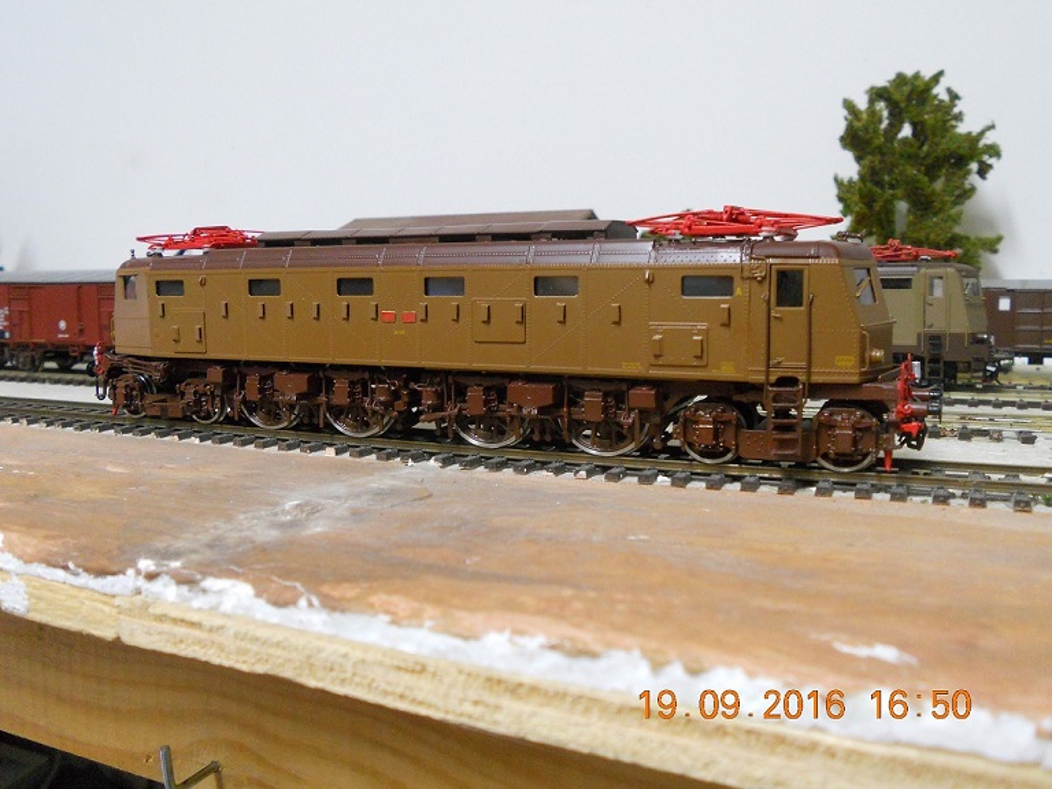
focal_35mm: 32
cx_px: 526
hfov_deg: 56.8
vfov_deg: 44.2
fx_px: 972
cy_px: 394
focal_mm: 5.8
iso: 400
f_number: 3.5
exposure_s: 1/30
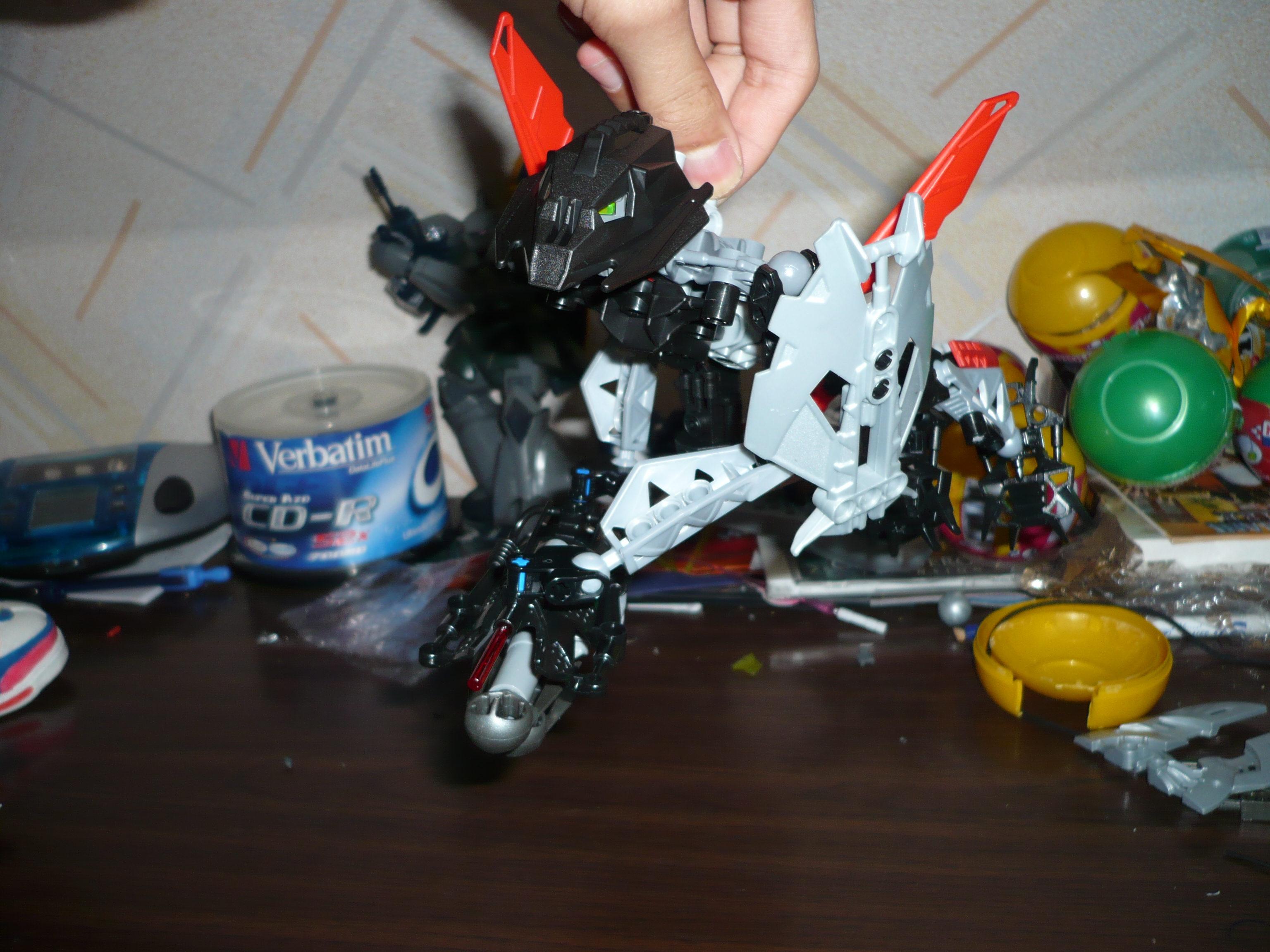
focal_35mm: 35
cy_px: 476
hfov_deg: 52.6
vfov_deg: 40.7
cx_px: 635
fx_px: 1284
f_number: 2.8
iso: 100
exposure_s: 1/30
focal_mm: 5.8
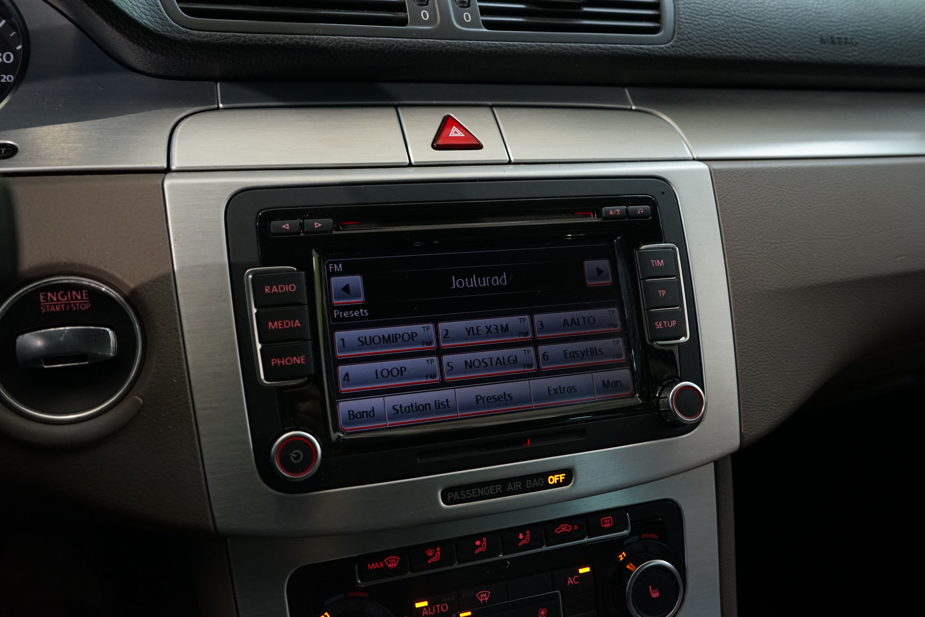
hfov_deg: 61.9
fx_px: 771
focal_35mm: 30
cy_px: 308
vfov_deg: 43.6
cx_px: 462
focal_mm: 30
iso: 2500
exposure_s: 1/30
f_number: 5.6
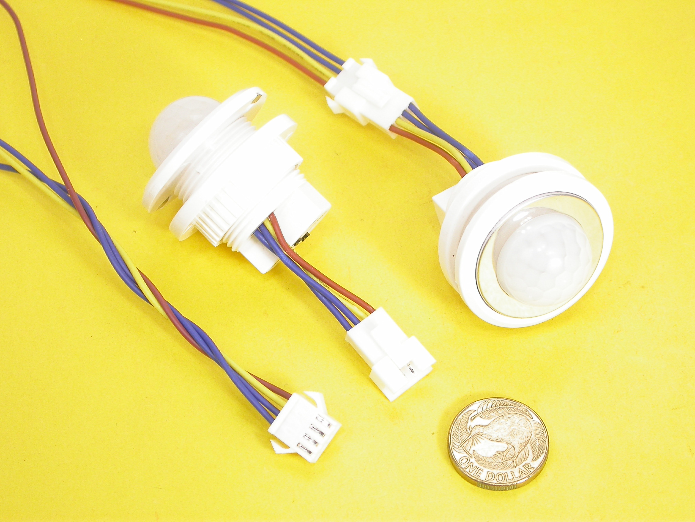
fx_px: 1666
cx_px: 348
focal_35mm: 83
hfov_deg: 23.6
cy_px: 261
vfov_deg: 17.8
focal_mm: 17.3
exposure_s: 1/40.6
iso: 100
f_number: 3.6
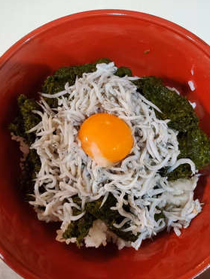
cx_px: 105
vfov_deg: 63.3
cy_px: 147
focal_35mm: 28
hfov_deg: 49.8
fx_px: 226
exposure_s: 1/50
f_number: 2.4
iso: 500
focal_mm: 4.3
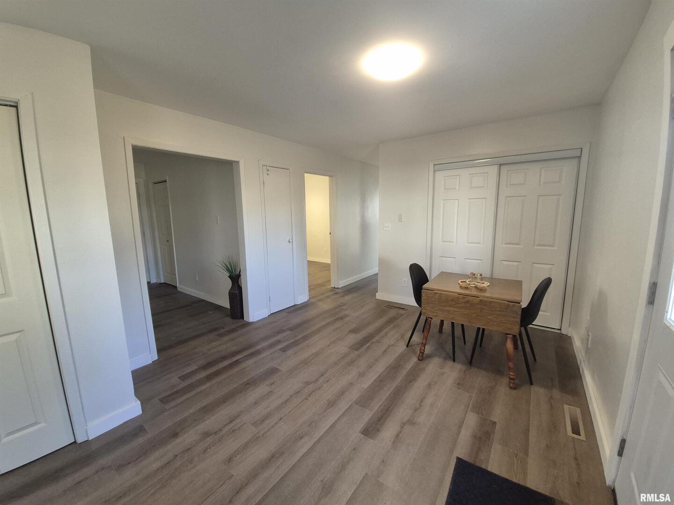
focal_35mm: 13
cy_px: 252
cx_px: 337
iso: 250
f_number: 2.2
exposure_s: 1/60
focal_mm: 1.74
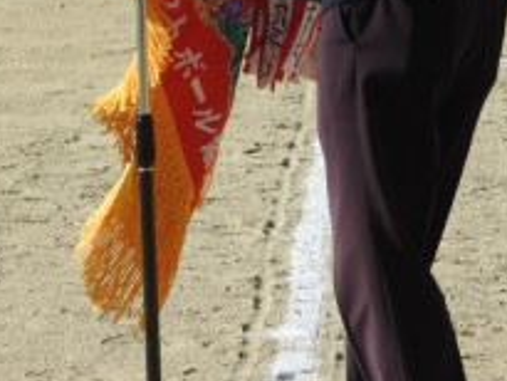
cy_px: -148
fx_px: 4939
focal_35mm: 337
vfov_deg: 4.4
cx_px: -45
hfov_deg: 5.9
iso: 100
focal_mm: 20.6
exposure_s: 1/400
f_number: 5
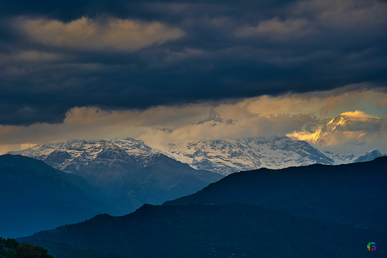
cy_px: 129
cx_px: 194
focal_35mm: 105
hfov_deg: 19.4
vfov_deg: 13.1
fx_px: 1129
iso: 100
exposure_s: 1/160
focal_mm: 105
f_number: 4
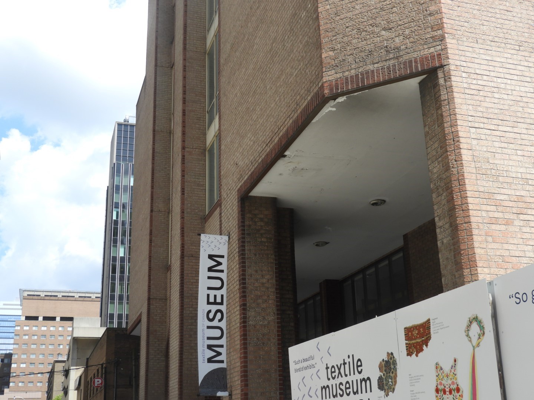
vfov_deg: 32.2
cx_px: 267
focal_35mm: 45
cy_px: 200
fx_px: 694
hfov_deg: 42.1
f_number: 4
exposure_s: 1/500
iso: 100
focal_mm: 8.1
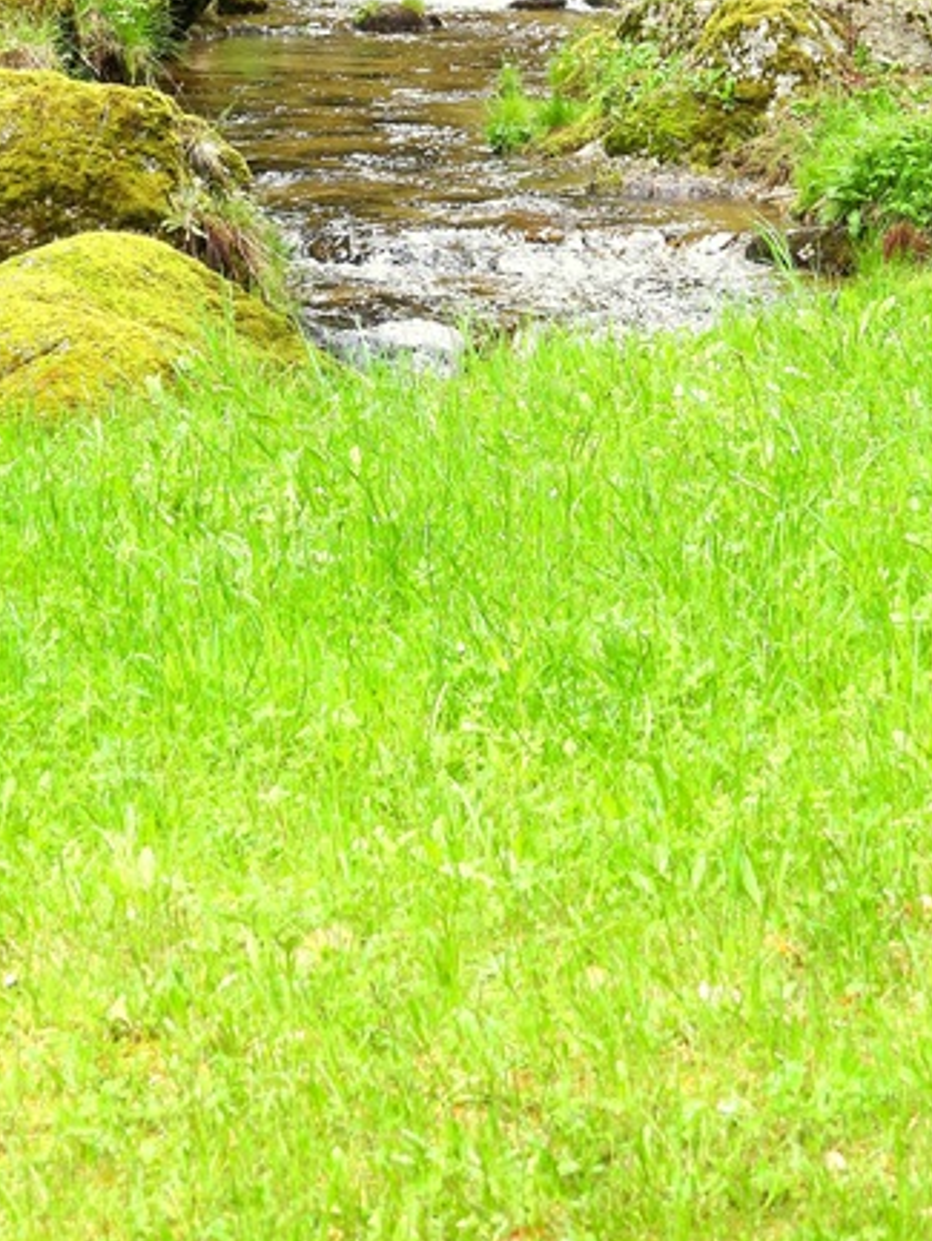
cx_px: 356
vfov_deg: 10.1
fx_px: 6961
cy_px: 120
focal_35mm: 194
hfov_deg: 7.7
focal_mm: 18.7
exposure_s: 1/60
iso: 110
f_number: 4
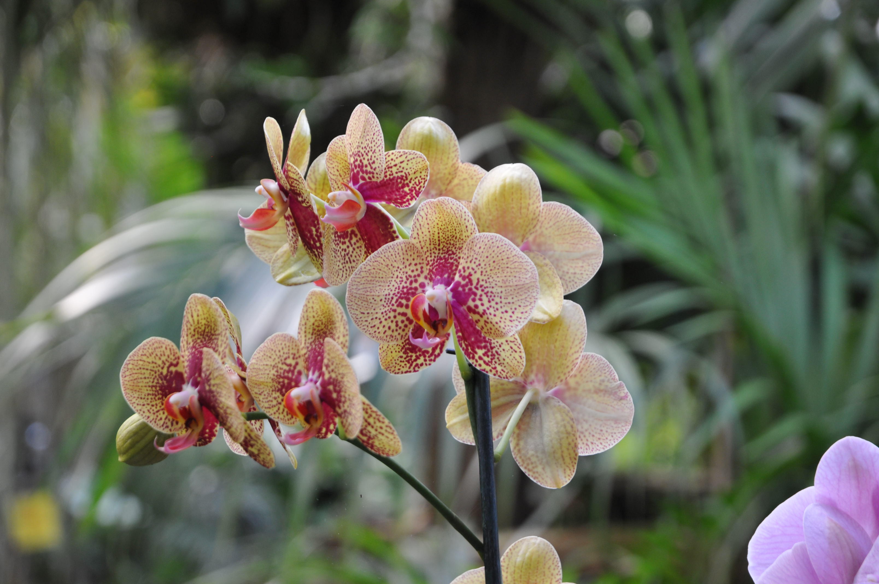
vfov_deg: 11.4
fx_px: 2926
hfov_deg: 17.1
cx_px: 440
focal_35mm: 120
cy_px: 292
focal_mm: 80
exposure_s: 1/80
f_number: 5.6
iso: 400
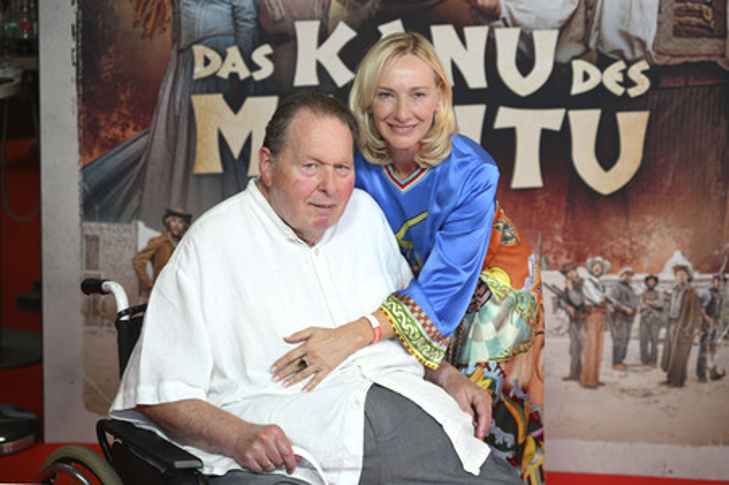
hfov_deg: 27.0
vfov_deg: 18.2
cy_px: 242
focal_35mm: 75
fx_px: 1518
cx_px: 364
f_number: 2.8
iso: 250
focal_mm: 75
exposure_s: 1/160
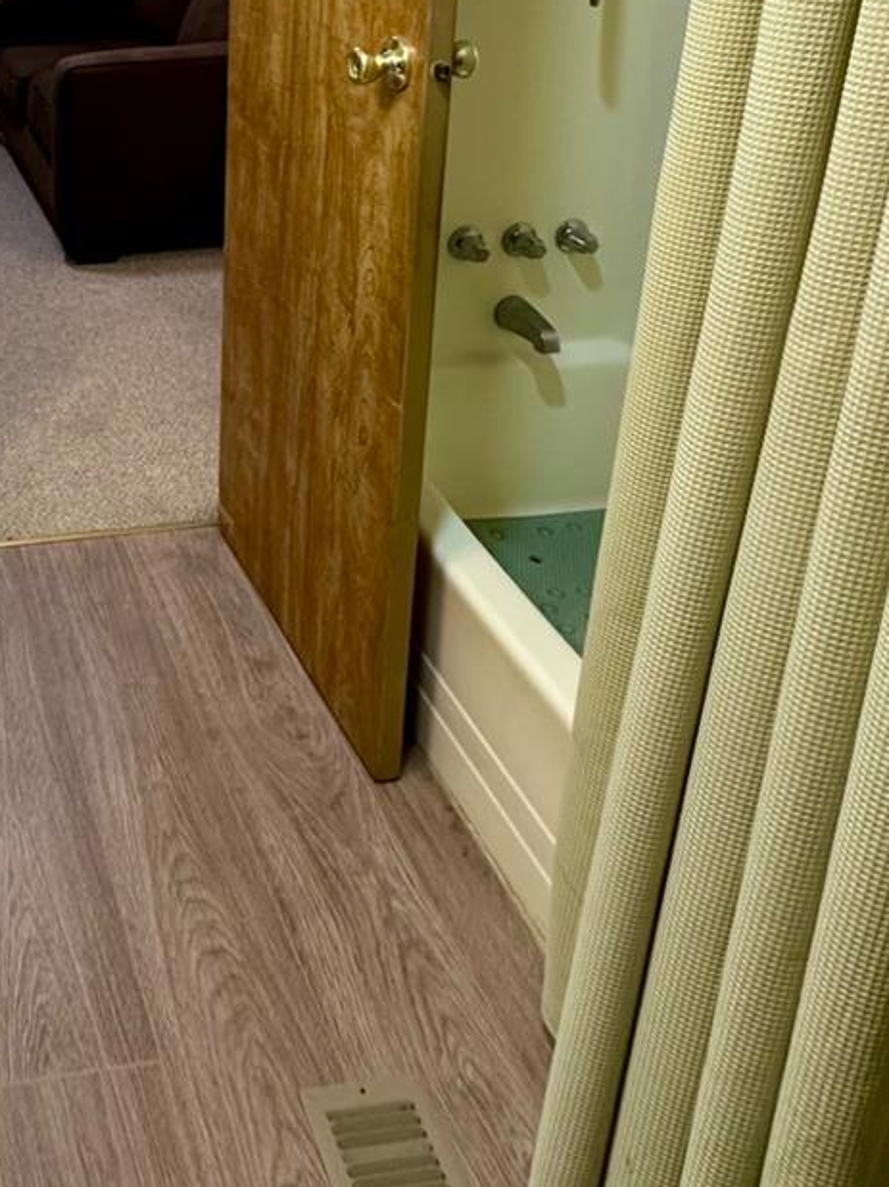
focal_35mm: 34
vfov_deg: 47.8
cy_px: 94
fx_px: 1165
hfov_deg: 36.7
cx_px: -36
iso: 200
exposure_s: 1/60
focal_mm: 2.22
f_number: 2.2
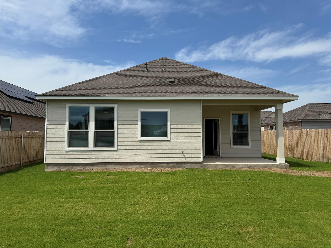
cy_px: 124
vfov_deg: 56.8
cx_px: 166
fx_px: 229
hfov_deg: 71.6
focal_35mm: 24
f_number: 1.78
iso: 80
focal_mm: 6.76
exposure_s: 1/6410
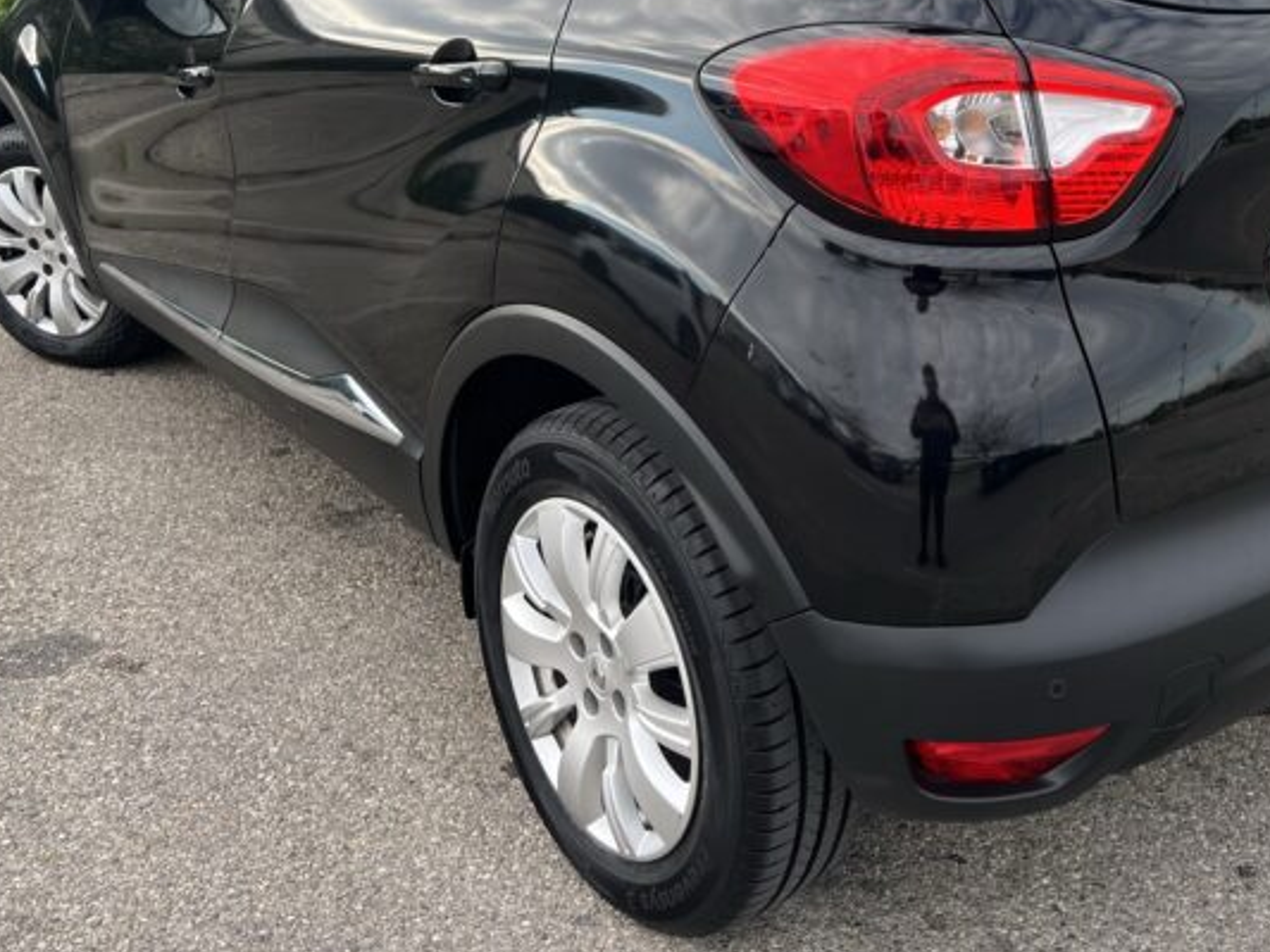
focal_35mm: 39
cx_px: 805
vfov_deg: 36.1
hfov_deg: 47.4
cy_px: 257
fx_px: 1431
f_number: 1.5
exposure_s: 1/654
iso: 50
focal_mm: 5.7
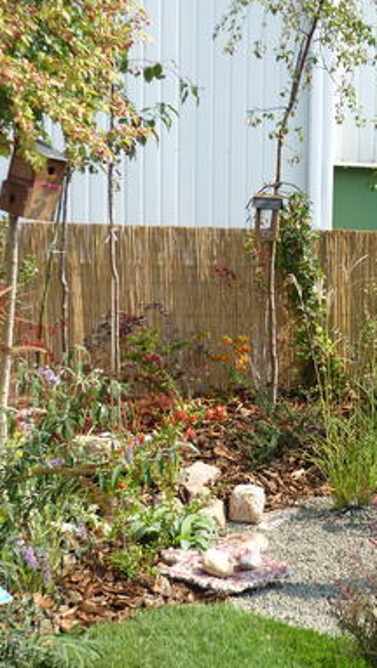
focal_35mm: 60
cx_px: 426
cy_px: 380
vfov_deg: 34.8
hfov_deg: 19.2
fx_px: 1064
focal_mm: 5.5
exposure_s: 1/500
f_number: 2.8
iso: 80
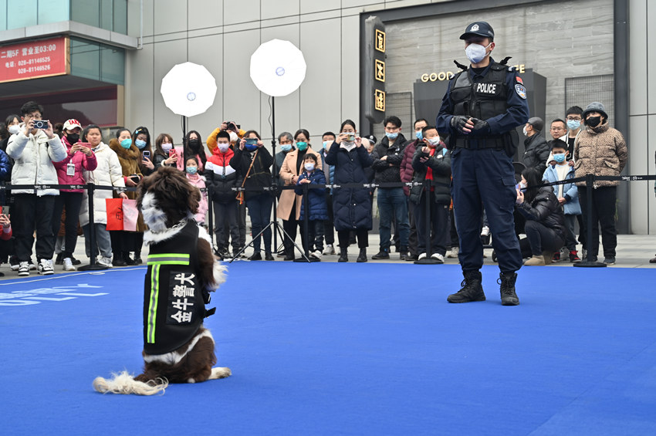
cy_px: 218
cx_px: 328
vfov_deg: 28.6
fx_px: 856
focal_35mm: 47
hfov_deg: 41.9
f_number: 4.5
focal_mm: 47
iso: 200
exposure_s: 1/250
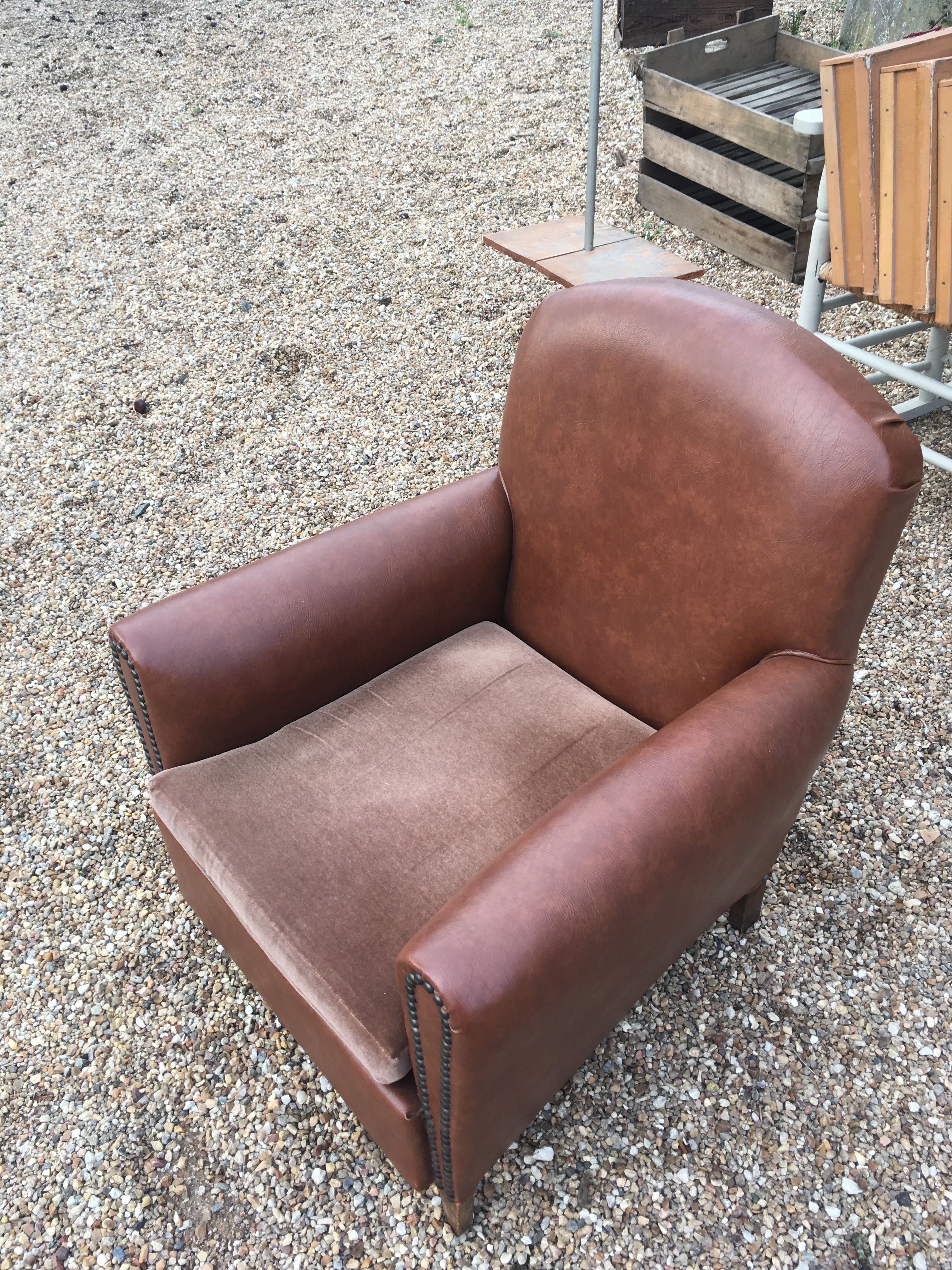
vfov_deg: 61.7
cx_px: 476
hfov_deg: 48.2
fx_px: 1063
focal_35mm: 29
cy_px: 635
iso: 25
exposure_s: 1/110
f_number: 2.2
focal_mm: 4.15
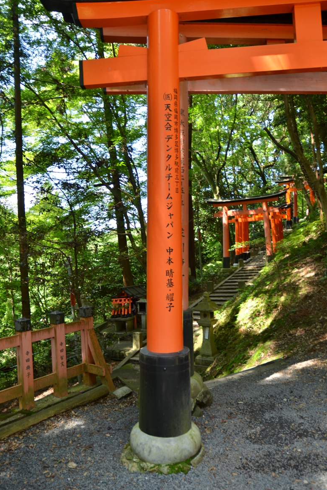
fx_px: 381
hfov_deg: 46.4
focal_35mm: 28
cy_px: 246
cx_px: 167
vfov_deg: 65.5
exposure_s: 1/60
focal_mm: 18
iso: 100
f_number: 3.5
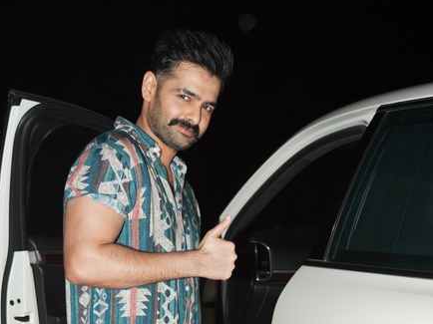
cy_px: 364
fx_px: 838
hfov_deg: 28.9
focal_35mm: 67
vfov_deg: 20.8
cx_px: 172
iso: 125
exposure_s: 1/250
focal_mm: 31
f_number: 4
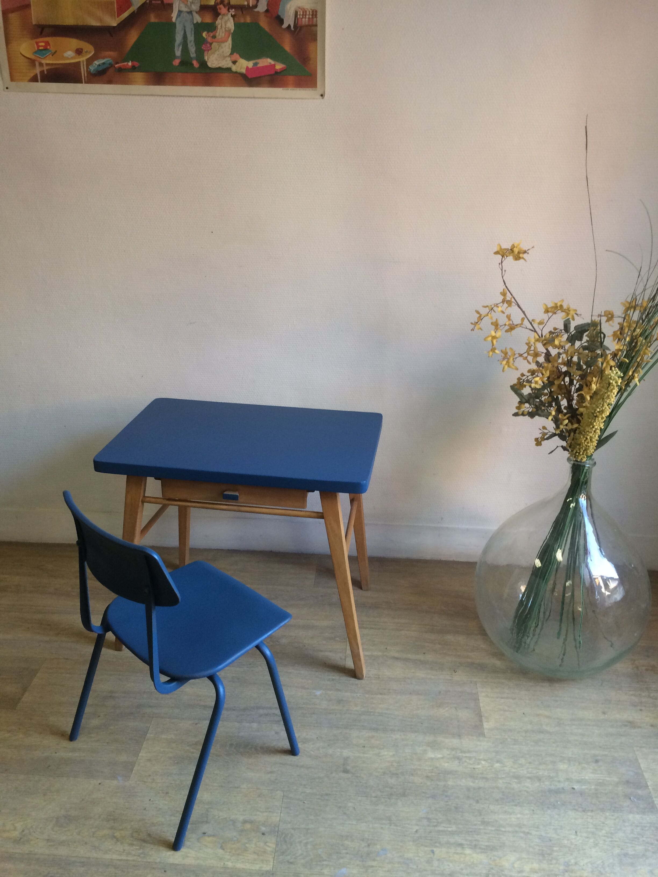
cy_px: 438
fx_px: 735
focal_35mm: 29
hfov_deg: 48.2
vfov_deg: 61.7
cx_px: 329
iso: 125
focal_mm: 4.15
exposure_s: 1/33
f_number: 2.2
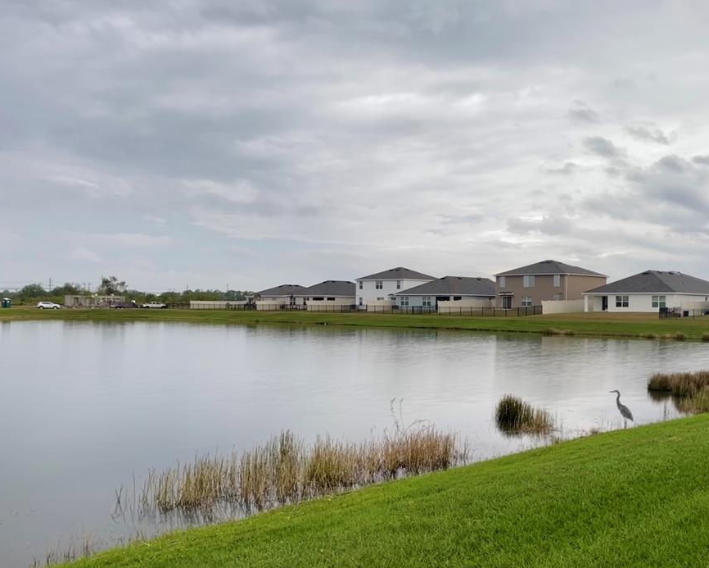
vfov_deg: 48.5
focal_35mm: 30
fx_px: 630
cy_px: 304
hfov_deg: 58.7
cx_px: 371
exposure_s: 1/124
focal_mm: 4.2
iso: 32
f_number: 1.6
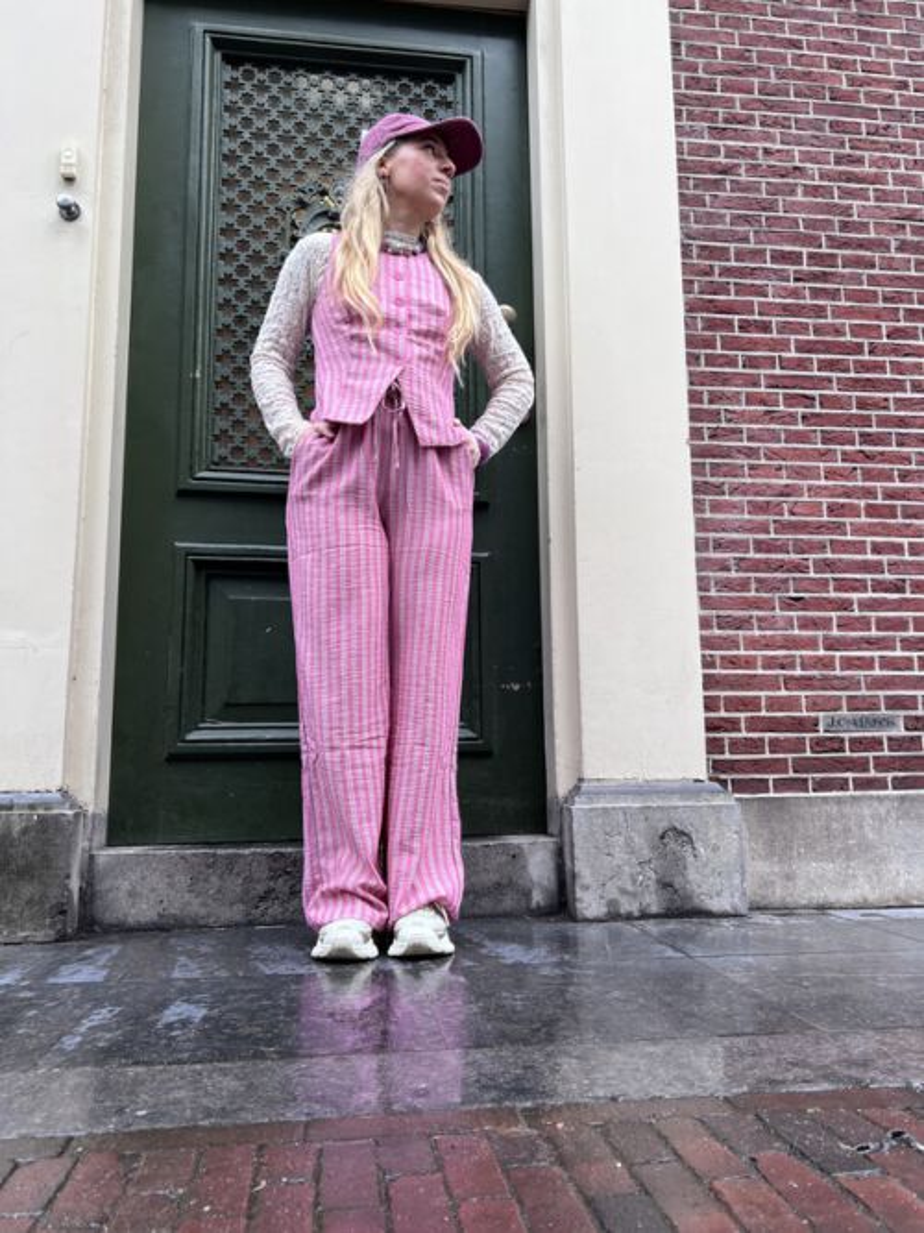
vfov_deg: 67.3
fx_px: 926
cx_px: 462
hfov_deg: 53.0
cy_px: 616
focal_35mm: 26
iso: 40
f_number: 1.5
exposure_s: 1/121
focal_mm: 5.7
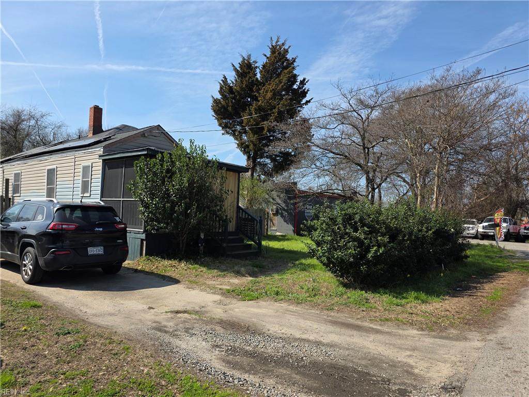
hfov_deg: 73.9
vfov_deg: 58.9
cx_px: 264
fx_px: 351
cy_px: 198
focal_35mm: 23
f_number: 1.7
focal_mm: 6.3
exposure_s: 1/5608
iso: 80
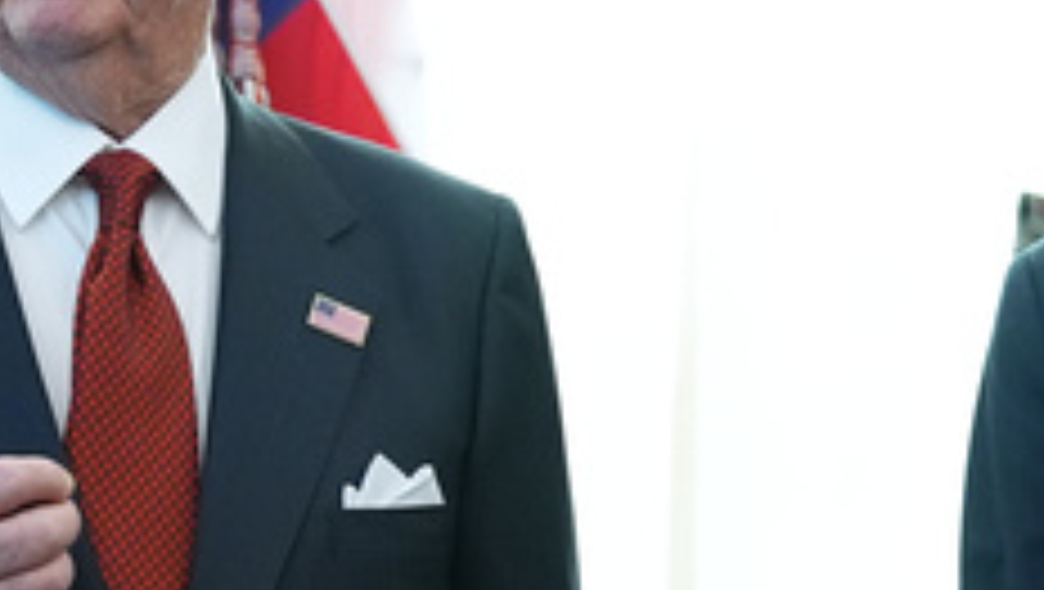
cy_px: 732
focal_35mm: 217
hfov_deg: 9.9
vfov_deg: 5.6
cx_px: 814
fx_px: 6013
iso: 2000
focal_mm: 47
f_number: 2.8
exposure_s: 1/250
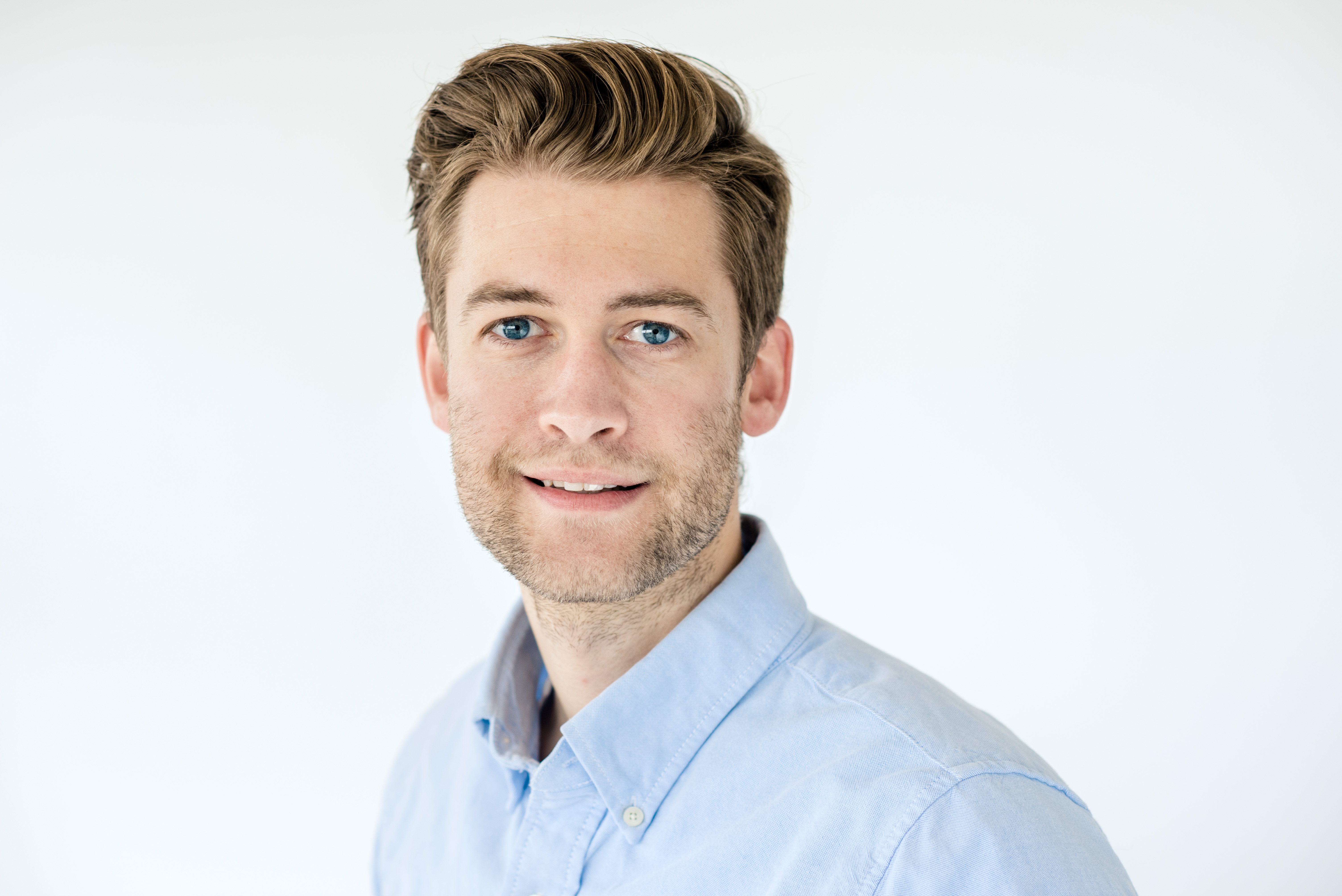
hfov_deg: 23.9
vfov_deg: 16.1
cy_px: 448
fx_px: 3170
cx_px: 671
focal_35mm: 85
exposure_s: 1/320
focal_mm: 85
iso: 320
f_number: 3.5
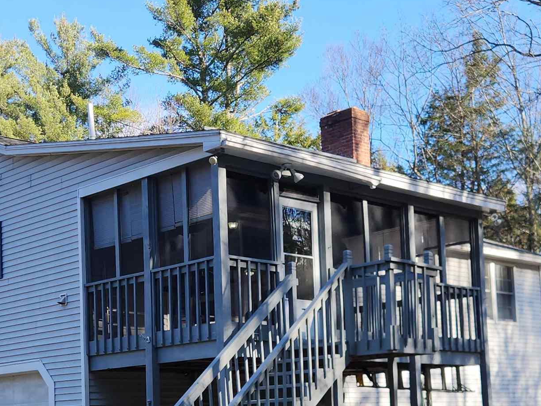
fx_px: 907
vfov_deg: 24.8
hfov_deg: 33.1
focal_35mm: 58
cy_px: 335
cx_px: 212
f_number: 1.8
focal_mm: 5.4
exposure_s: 1/484
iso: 20
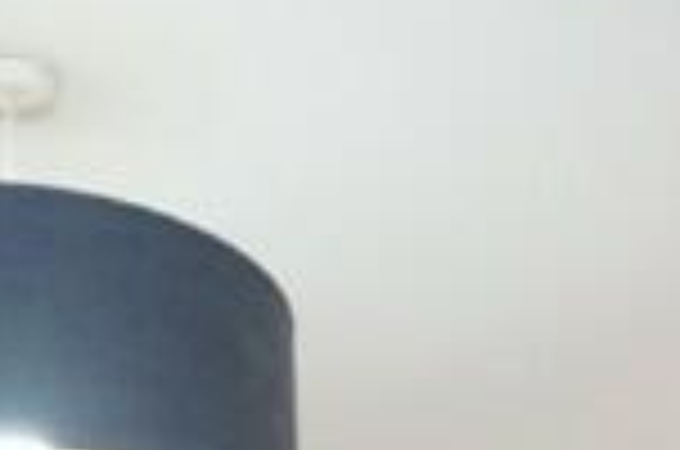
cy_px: 1339
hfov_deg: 19.9
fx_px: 1923
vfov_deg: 10.0
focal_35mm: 102
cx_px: 486
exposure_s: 1/160
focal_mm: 10
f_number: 3.5
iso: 3200
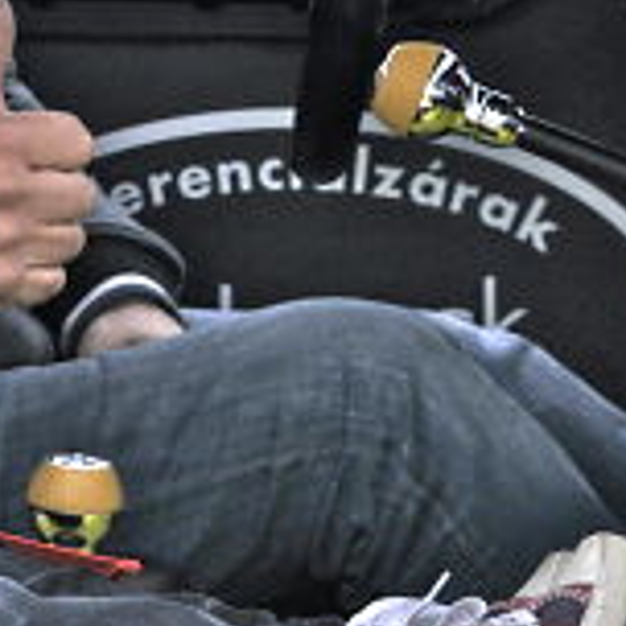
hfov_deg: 4.9
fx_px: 7243
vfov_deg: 4.9
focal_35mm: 354
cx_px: 6
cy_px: -10
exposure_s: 1/400
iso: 500
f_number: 11
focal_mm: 70
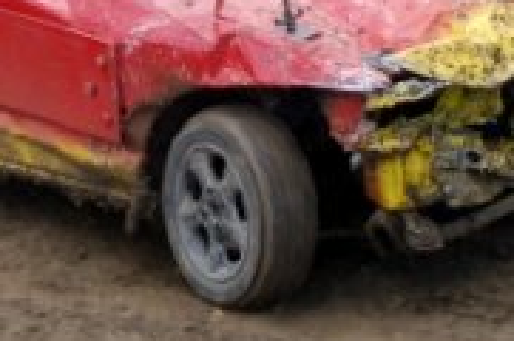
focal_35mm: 165
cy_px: -63
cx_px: 270
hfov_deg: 12.5
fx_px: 2348
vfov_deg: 8.2
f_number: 4.5
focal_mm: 31
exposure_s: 1/640
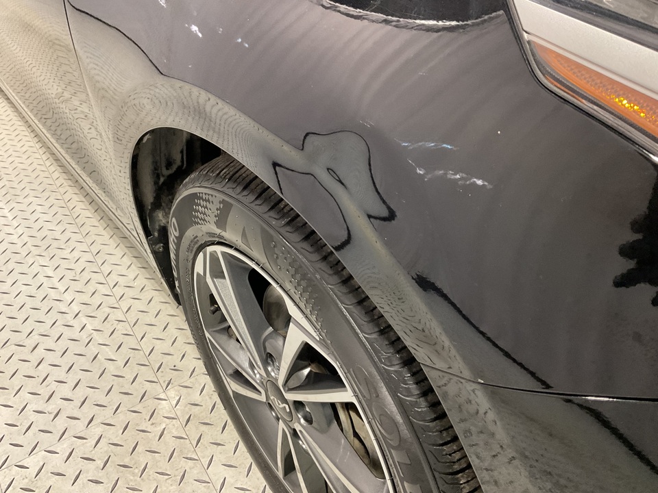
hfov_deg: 61.7
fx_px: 551
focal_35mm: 29
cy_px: 246
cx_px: 329
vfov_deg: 48.2
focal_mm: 3
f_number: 1.8
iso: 200
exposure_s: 1/60
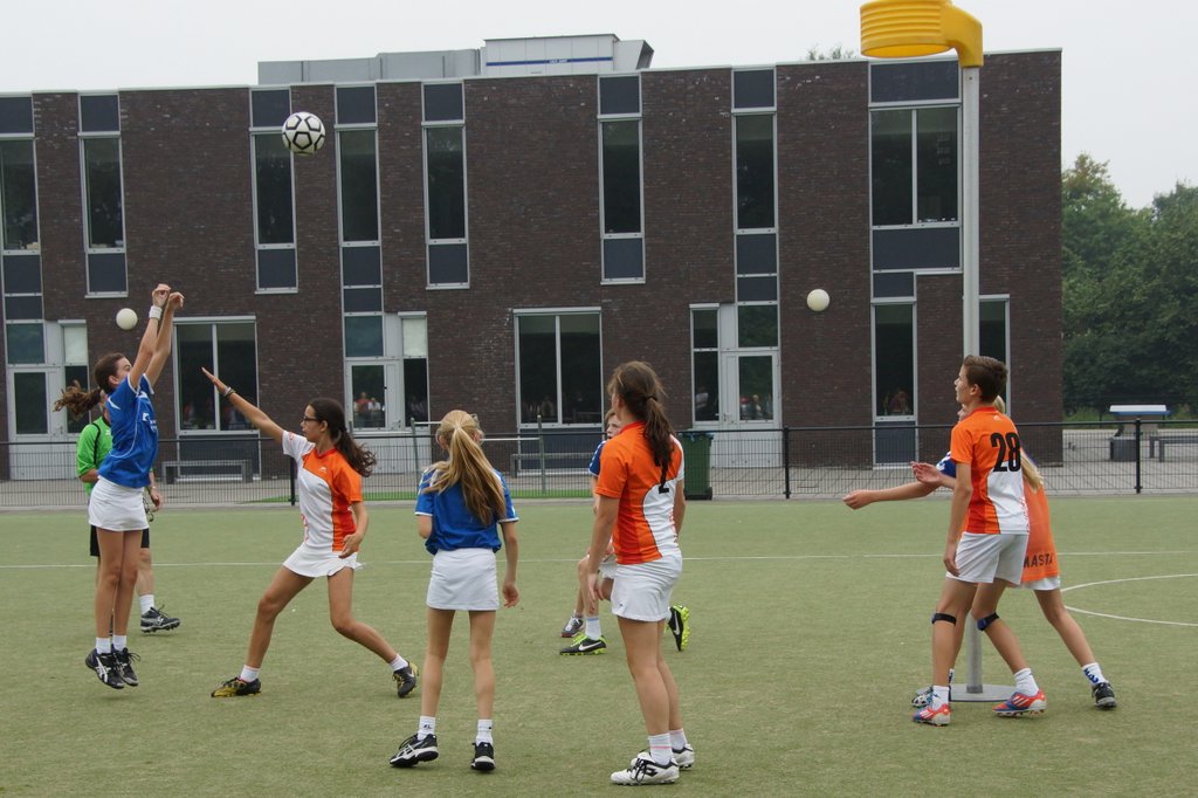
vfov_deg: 25.7
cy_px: 399
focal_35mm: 52
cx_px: 599
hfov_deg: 37.9
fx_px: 1746
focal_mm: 35
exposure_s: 1/640
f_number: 7.1
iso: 400
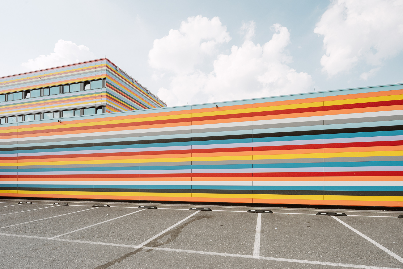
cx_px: 202
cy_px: 134
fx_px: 190
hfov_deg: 93.3
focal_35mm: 17
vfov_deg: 70.4
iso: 100
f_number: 11
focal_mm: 17
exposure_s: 1/125
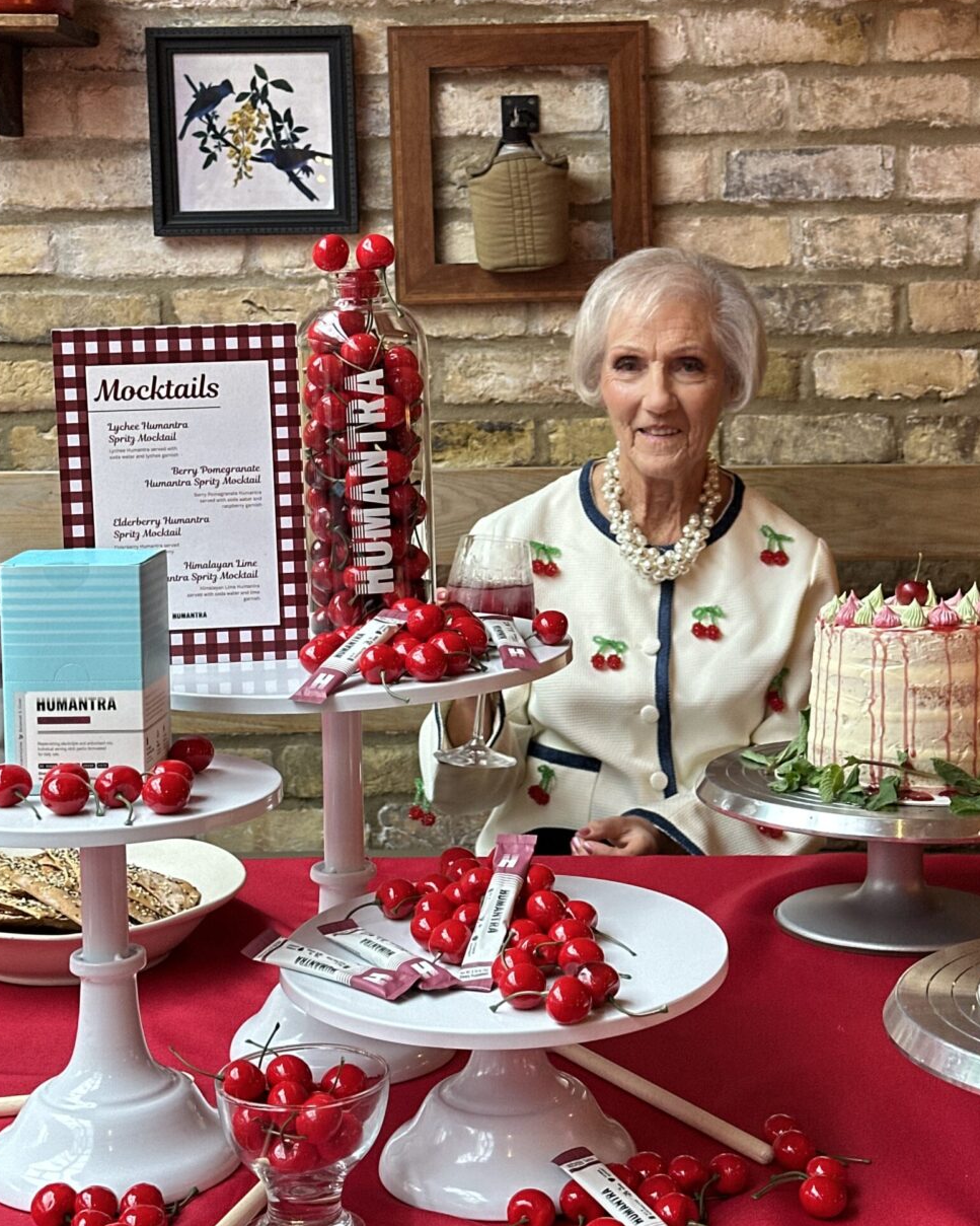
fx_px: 2248
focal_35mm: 62
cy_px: 513
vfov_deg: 30.4
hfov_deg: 24.6
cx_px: 563
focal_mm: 6.86
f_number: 1.78
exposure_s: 1/50
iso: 100
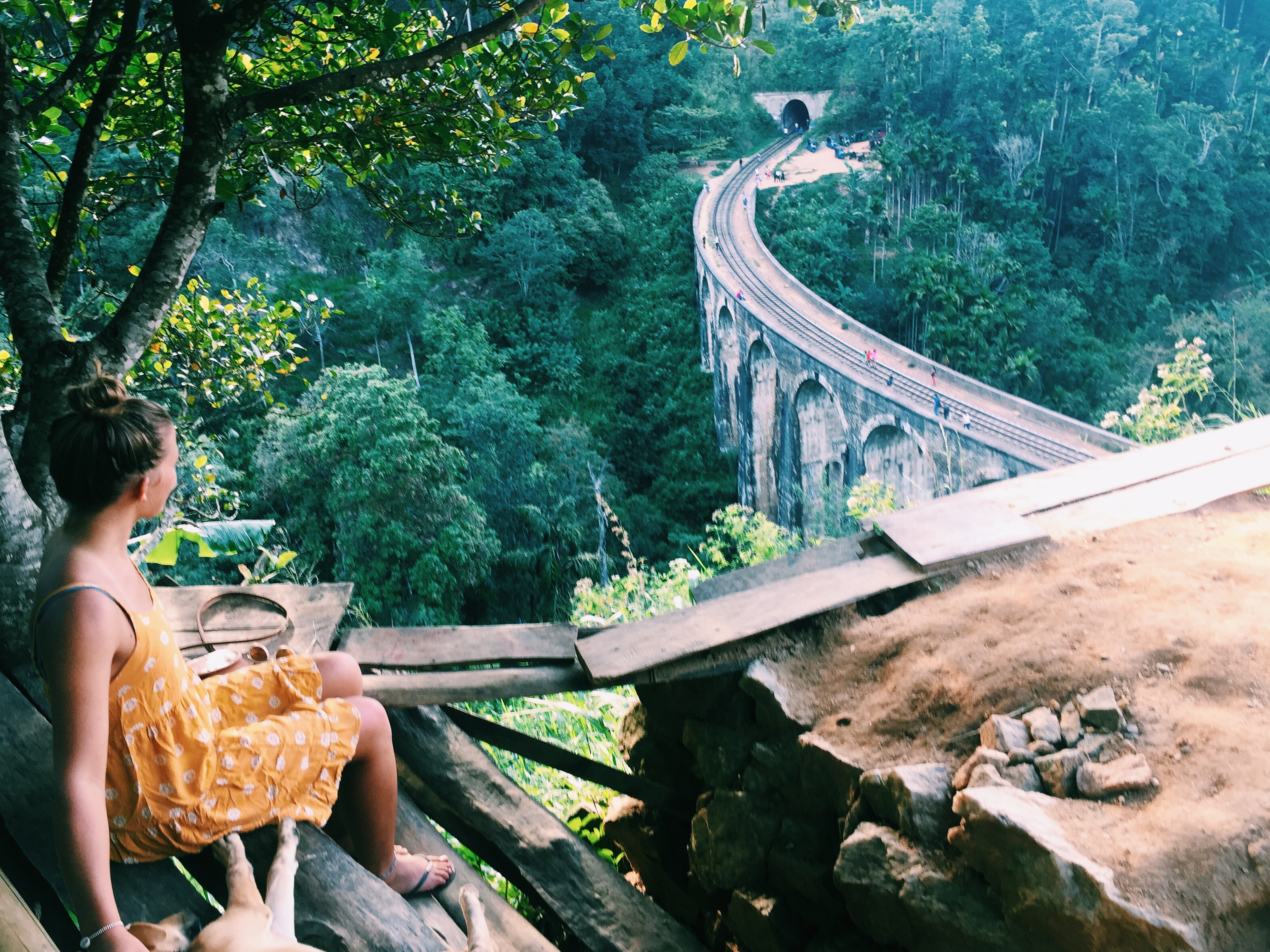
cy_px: 470
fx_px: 1101
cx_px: 622
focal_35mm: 30
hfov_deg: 60.0
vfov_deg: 46.8
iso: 32
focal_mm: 4.15
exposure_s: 1/50
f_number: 2.2
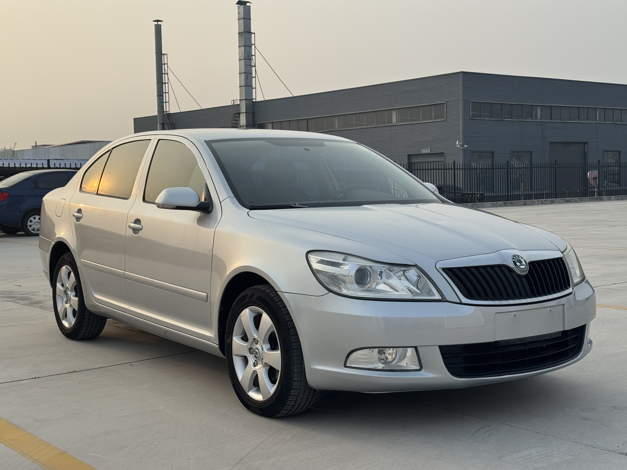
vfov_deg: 30.3
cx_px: 314
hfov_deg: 39.7
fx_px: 869
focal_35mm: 48
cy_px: 235
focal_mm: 6.76
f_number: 1.78
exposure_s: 1/2959
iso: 64
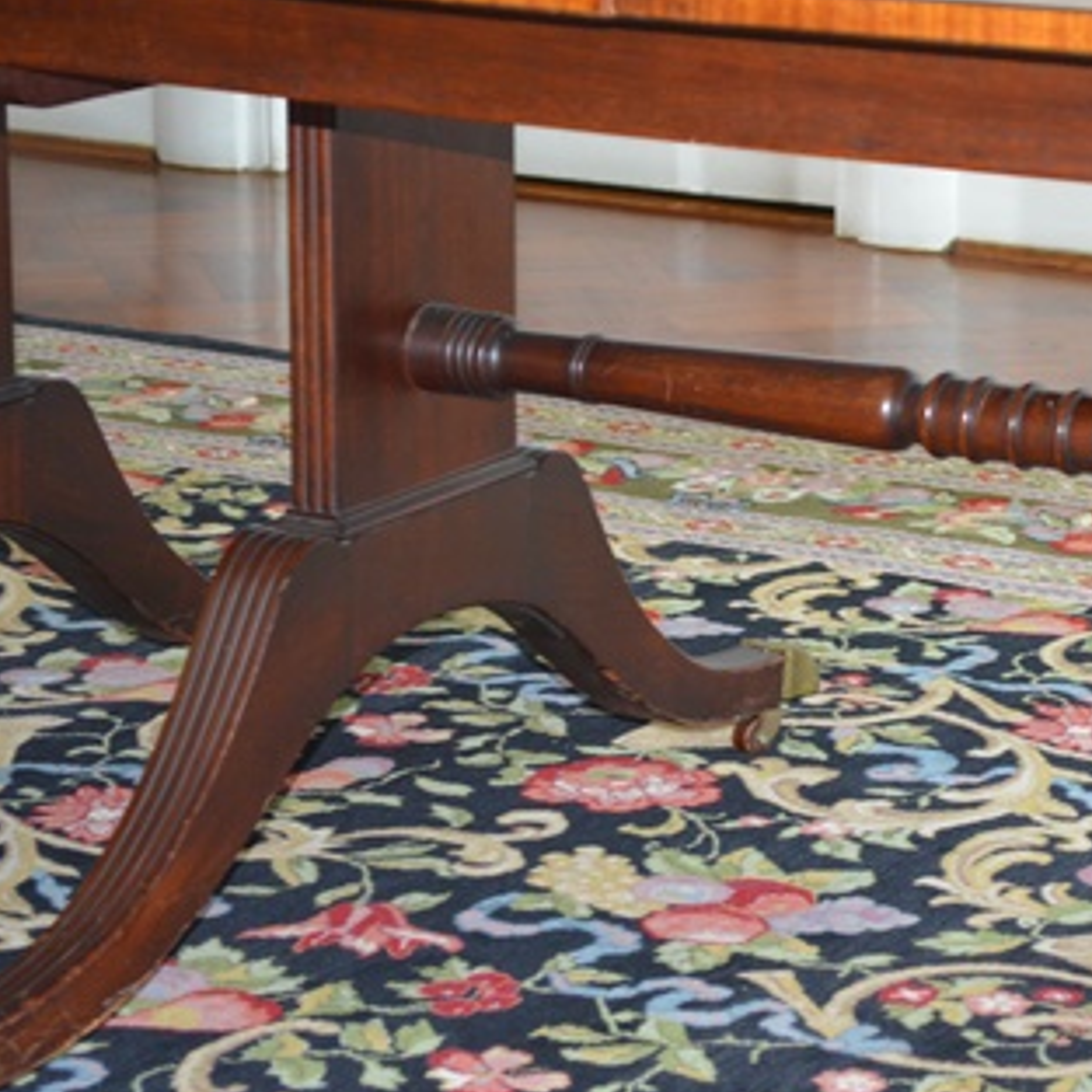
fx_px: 4533
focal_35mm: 127
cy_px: 485
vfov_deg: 13.7
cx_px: 987
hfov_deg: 13.6
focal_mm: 52
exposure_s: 1/60
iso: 1400
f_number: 5.6
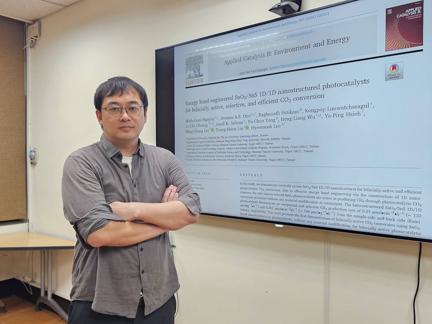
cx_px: 216
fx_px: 287
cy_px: 162
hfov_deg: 73.9
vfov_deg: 58.9
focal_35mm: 23
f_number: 1.7
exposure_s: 1/120
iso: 200
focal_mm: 6.3
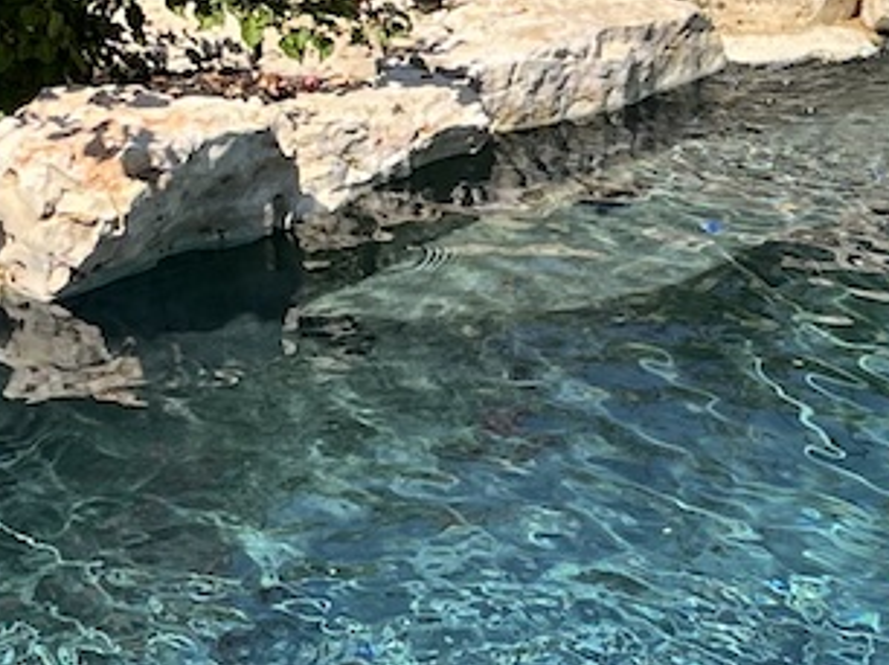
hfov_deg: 14.2
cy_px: 87
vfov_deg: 10.8
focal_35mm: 136
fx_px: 3490
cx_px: 979
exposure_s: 1/2899
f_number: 1.6
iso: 50
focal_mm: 5.1
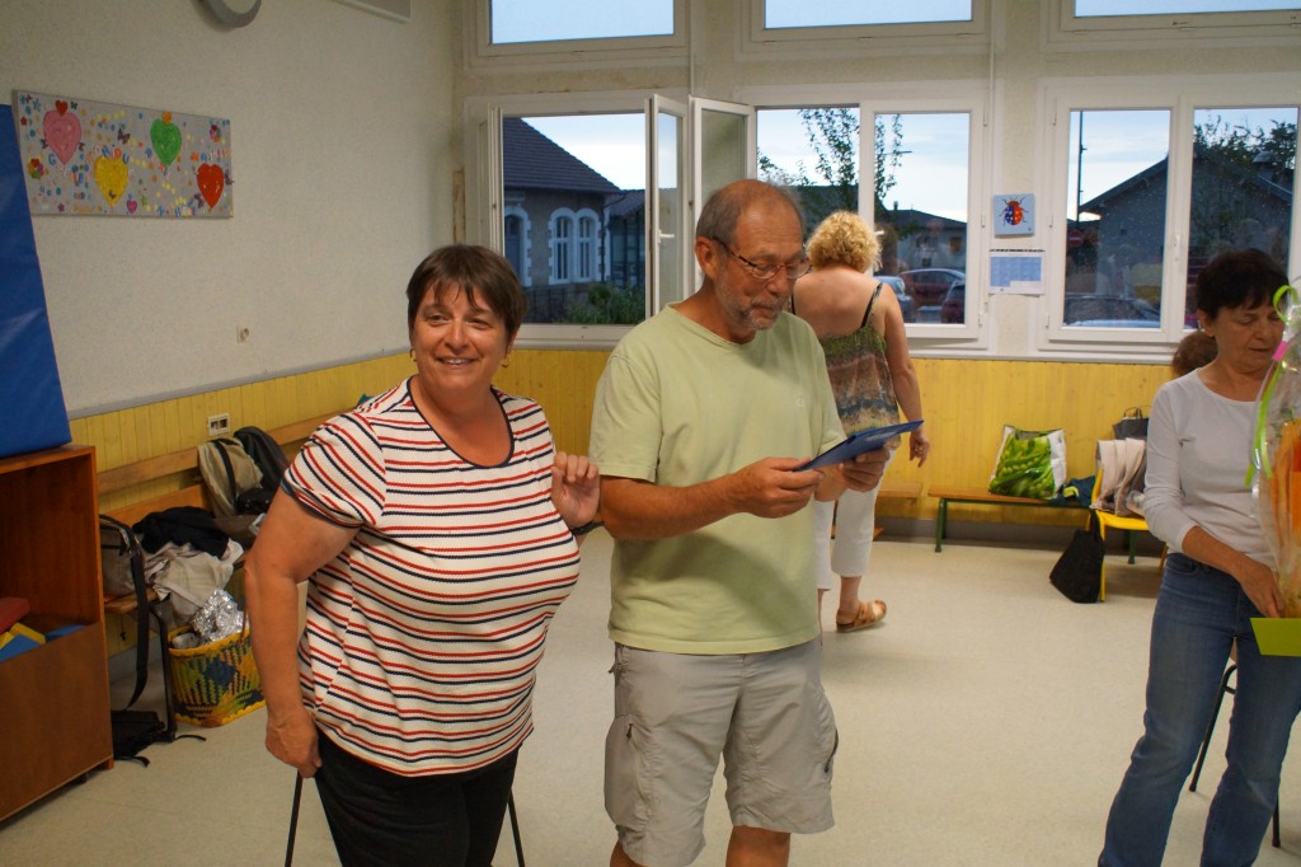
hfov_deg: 53.1
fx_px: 1301
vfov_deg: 36.8
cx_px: 650
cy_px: 434
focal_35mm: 36
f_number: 4.5
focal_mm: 24
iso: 1600
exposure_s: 1/125
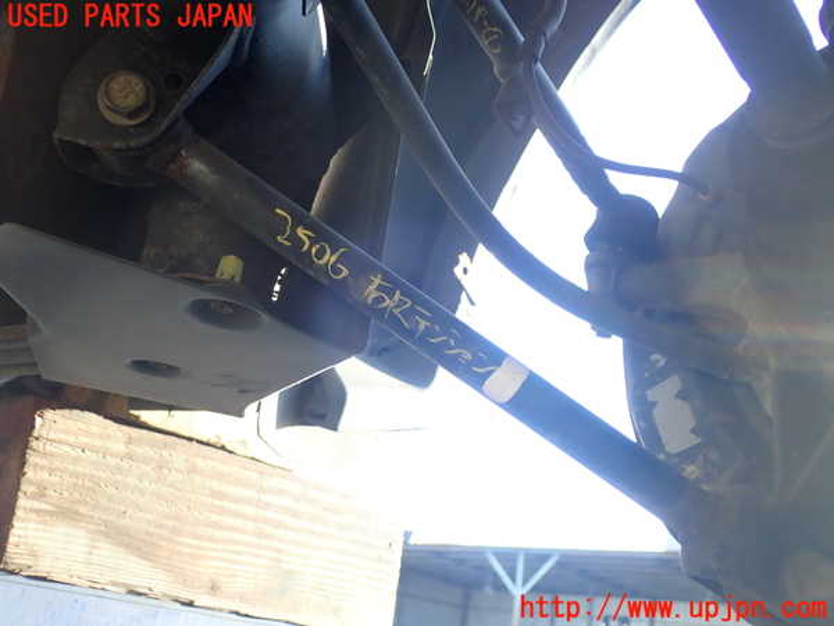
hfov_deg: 43.9
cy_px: 313
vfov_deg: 33.6
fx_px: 1036
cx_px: 417
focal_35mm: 43
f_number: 2.9
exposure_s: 1/80
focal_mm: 7.86
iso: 160
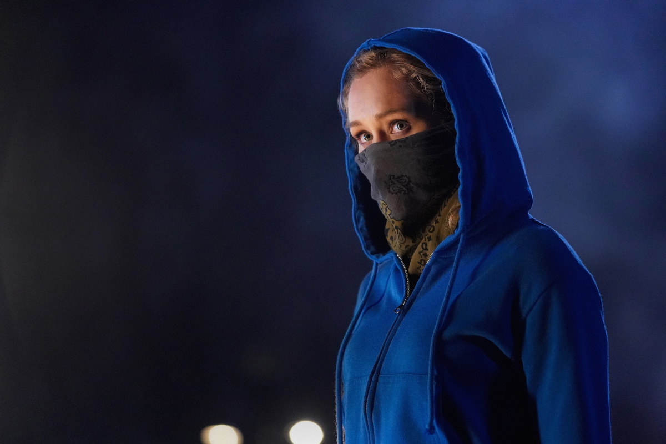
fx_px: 1961
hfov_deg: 19.3
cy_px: 222
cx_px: 333
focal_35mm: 106
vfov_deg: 12.9
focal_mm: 106
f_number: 2.8
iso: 10000
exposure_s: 1/250
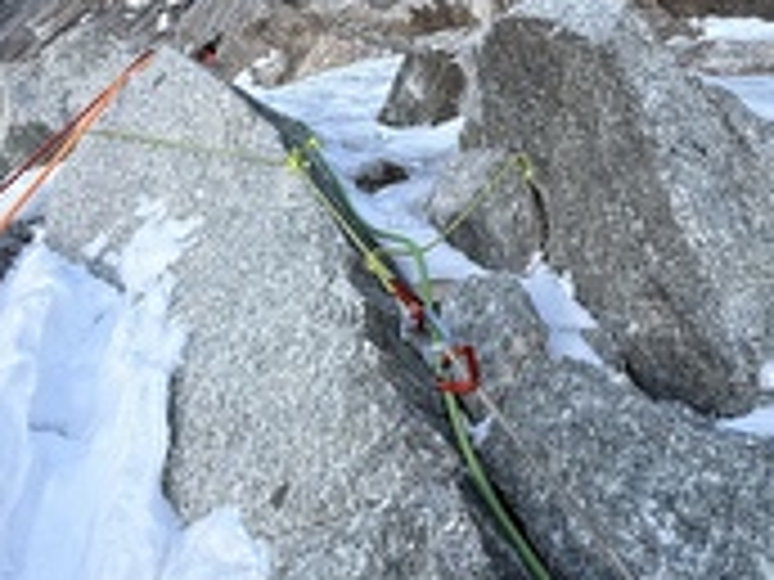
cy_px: 101
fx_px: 783
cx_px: 346
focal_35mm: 35
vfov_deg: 38.9
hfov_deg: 52.5
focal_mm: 2.22
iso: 40
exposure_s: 1/596
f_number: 2.2
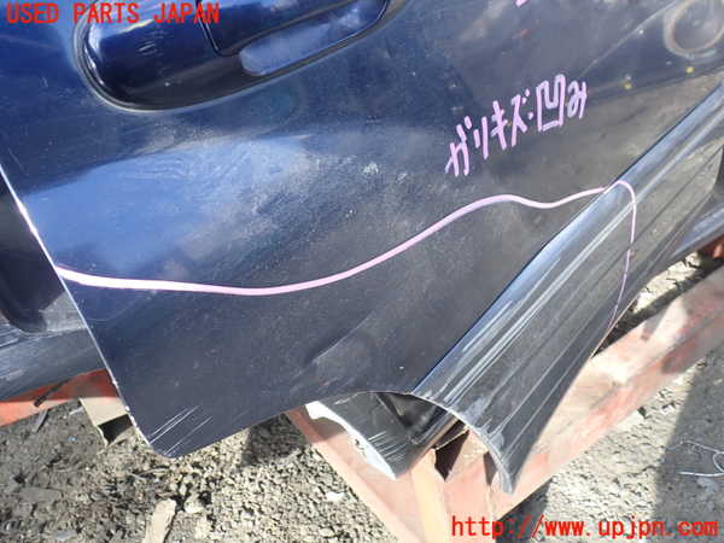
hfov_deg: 60.0
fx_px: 627
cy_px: 272
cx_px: 362
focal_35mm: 30
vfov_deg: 46.8
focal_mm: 5.4
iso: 100
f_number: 3.2
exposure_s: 1/60
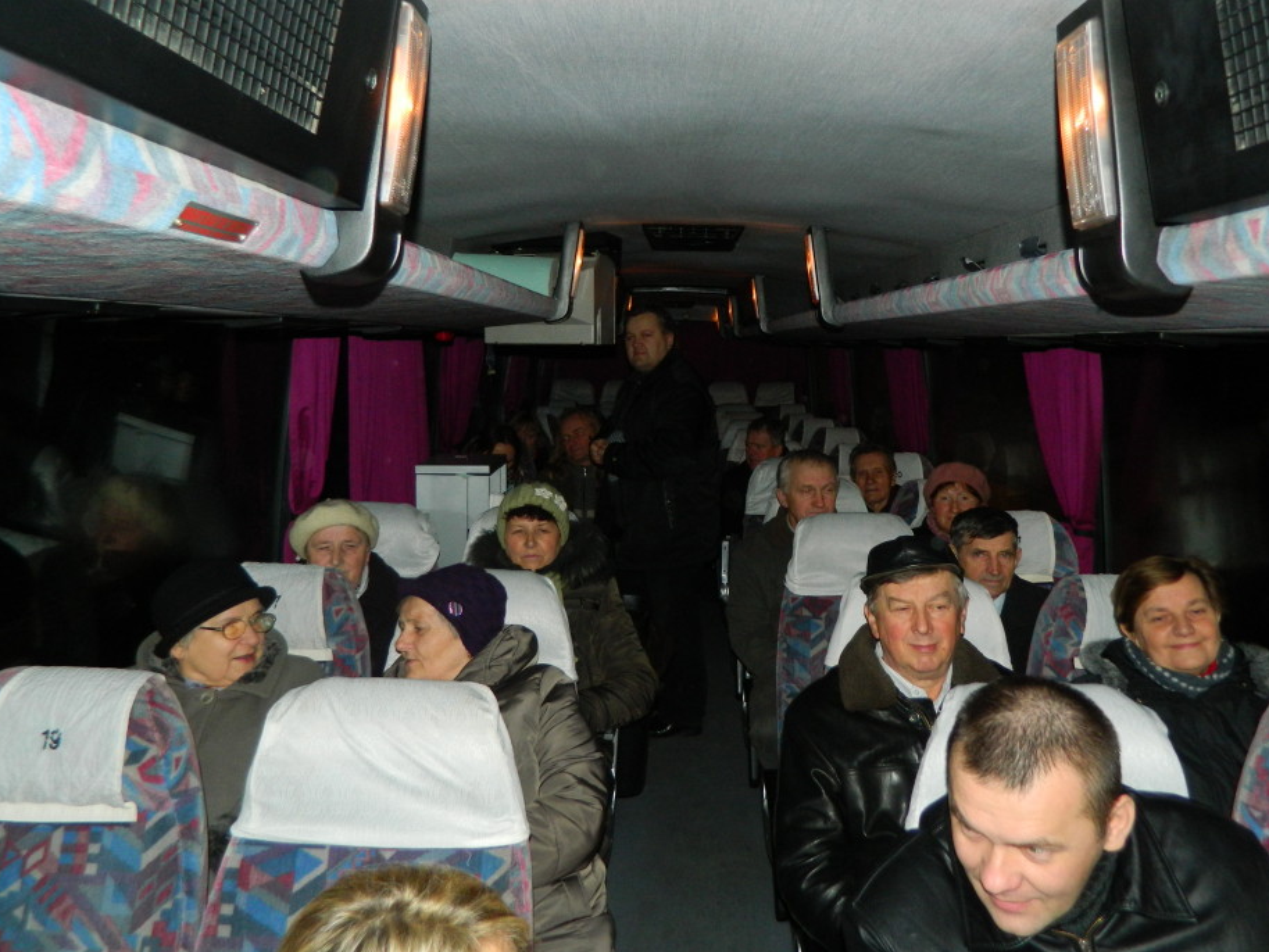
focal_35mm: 28
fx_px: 1027
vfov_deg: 49.7
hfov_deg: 63.4
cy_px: 433
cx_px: 666
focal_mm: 4.5
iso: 200
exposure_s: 1/30
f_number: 3.1
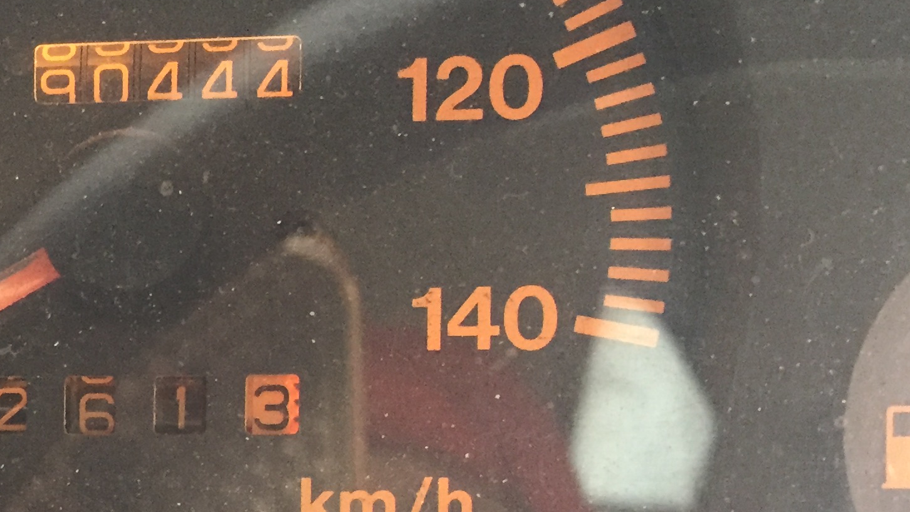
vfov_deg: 16.4
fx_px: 1713
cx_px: 65
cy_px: 587
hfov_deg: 28.4
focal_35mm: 71
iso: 250
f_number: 2.2
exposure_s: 1/30
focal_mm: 4.15
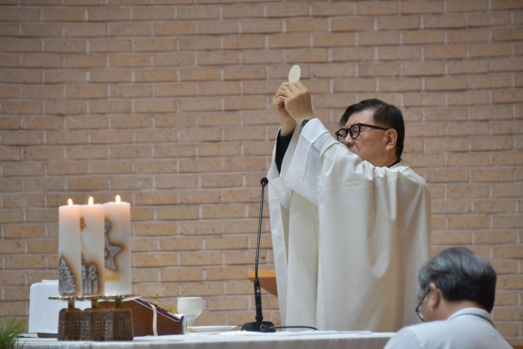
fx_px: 3051
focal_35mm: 210
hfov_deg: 9.8
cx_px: 262
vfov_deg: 6.5
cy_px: 174
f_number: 5.6
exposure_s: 1/200
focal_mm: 210
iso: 4000
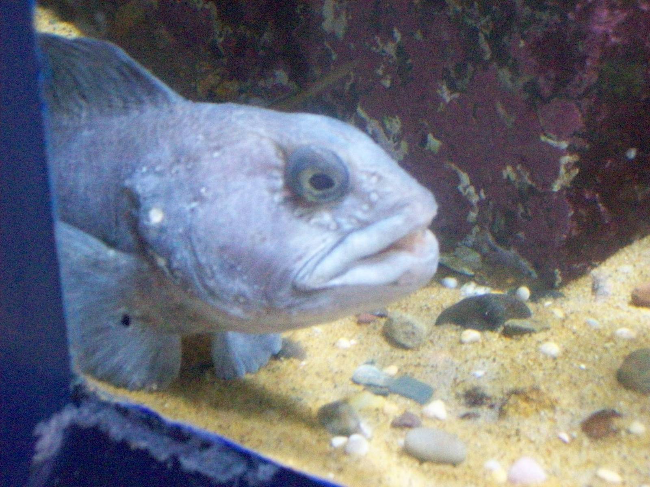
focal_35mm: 70
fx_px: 1314
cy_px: 244
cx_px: 325
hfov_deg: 27.8
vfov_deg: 21.0
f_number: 3.8
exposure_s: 1/15.2
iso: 800
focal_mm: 11.6
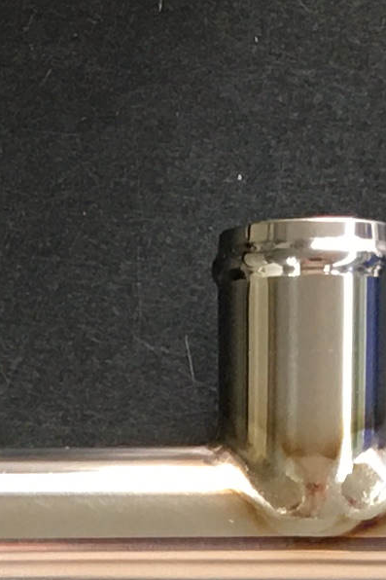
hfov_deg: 6.7
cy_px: 1439
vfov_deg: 9.0
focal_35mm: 204
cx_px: 84
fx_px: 3283
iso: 32
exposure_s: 1/15
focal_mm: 4.15
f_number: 2.2
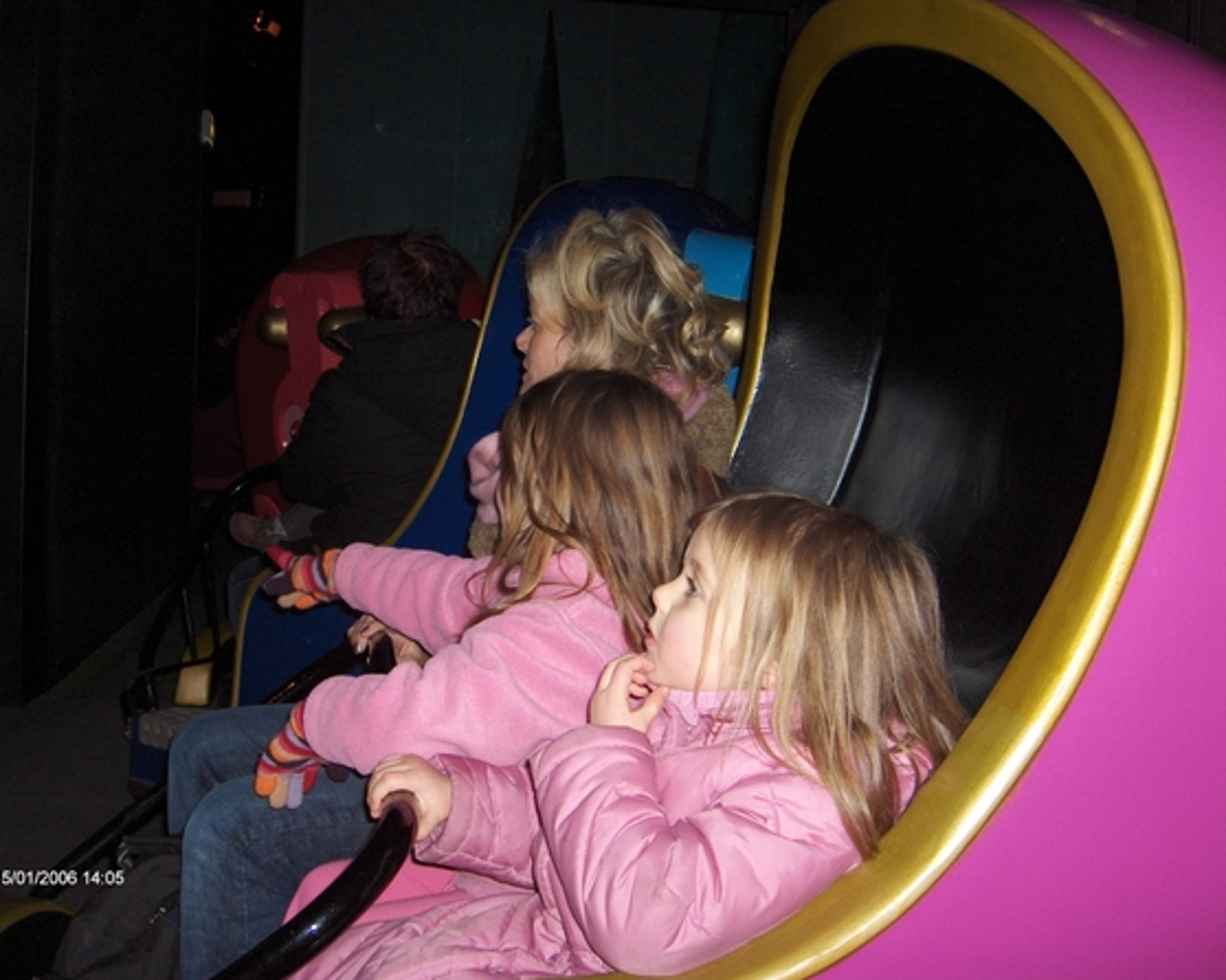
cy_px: 486
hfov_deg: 44.8
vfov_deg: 36.5
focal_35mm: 41
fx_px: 1487
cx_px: 584
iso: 100
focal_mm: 8
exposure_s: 1/60
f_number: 2.8
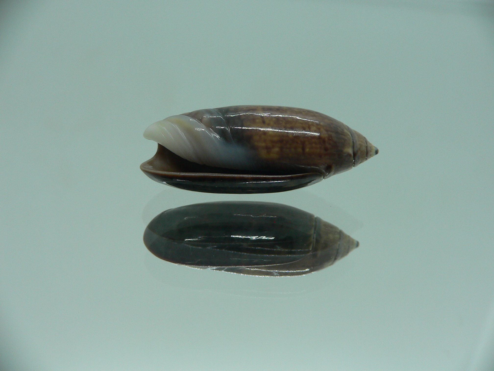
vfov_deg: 40.7
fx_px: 499
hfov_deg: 52.6
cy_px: 186
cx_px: 247
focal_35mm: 35
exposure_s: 1/60
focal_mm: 4.6
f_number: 2.8
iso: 80
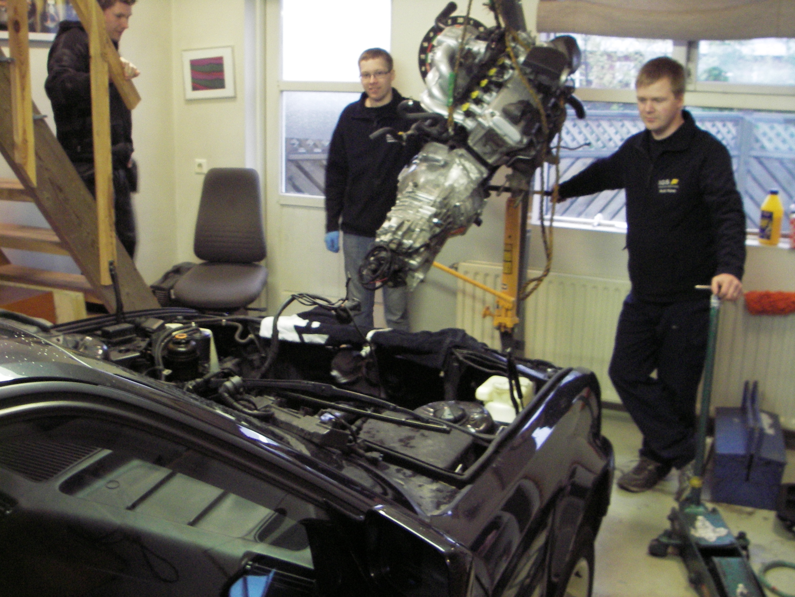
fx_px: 873
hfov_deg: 49.0
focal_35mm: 38
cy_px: 298
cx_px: 398
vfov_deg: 37.7
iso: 200
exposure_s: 1/4
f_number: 3.3
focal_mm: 6.3
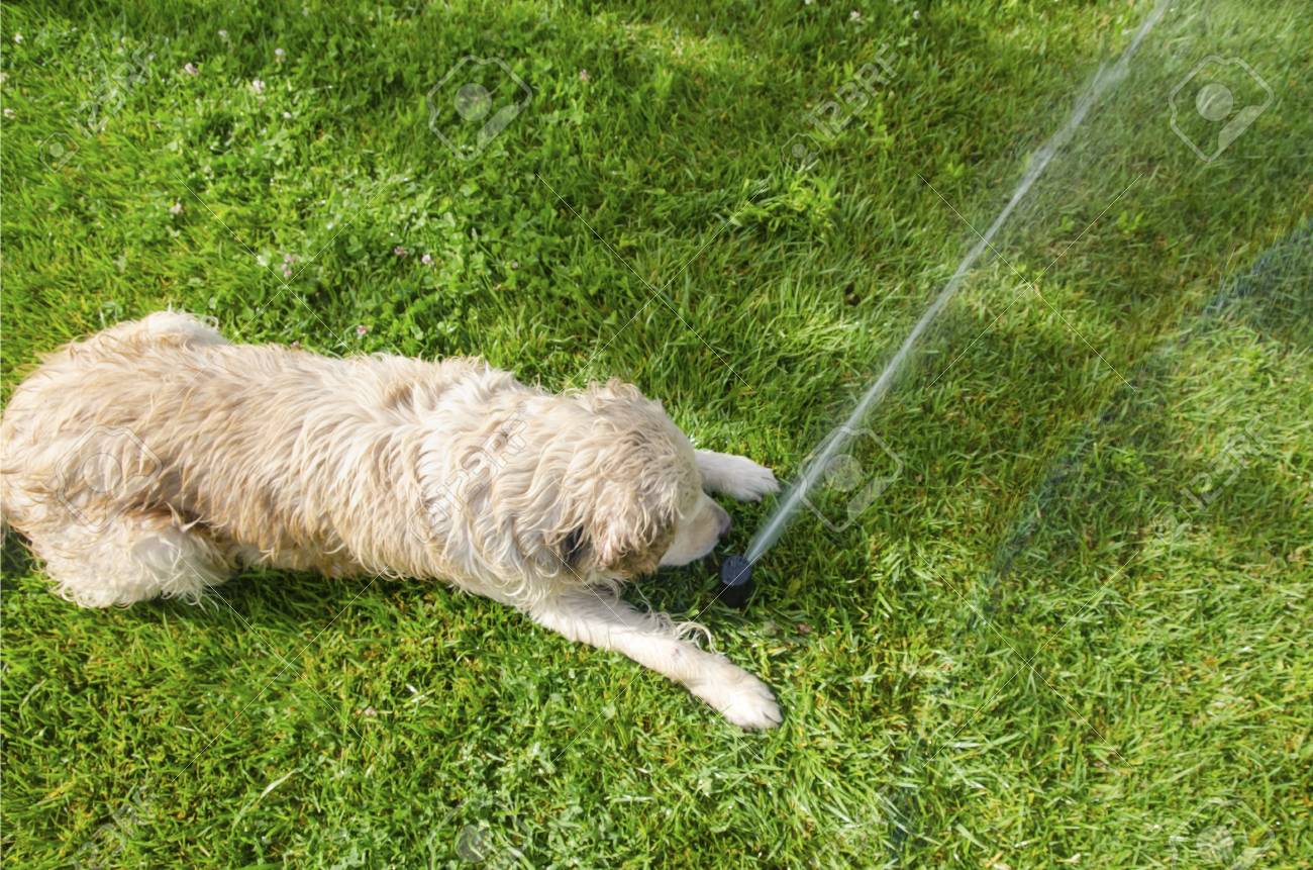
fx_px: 874
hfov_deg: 73.9
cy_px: 435
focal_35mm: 24
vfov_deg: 52.9
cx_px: 656
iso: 200
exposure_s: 1/200
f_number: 7.1
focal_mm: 16
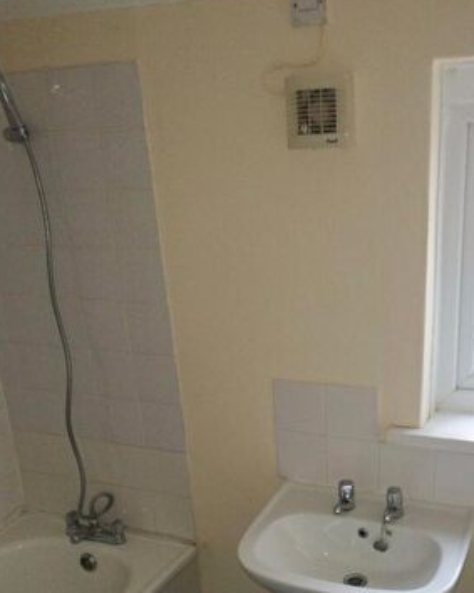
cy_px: 430
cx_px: 298
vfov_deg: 42.7
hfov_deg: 35.5
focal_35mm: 42
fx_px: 737
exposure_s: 1/33
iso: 40
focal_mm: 4.15
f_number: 2.2
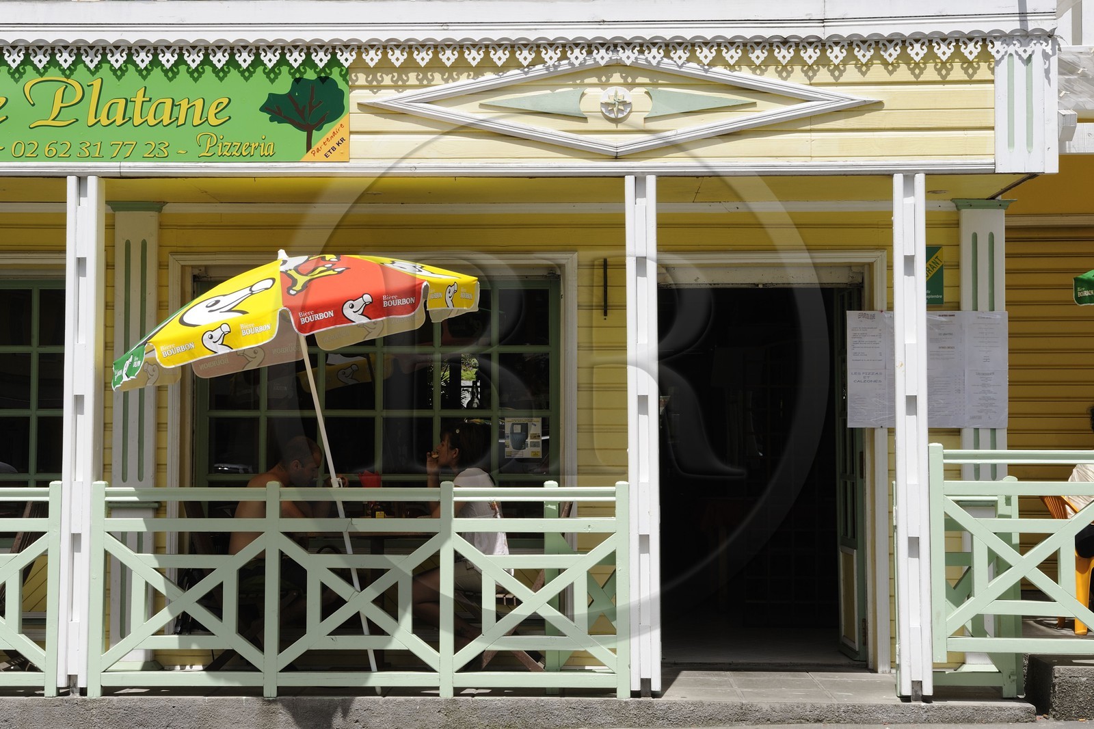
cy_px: 364
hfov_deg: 36.3
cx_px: 547
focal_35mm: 55
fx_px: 1671
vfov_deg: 24.6
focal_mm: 55
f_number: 16
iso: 200
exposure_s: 1/160
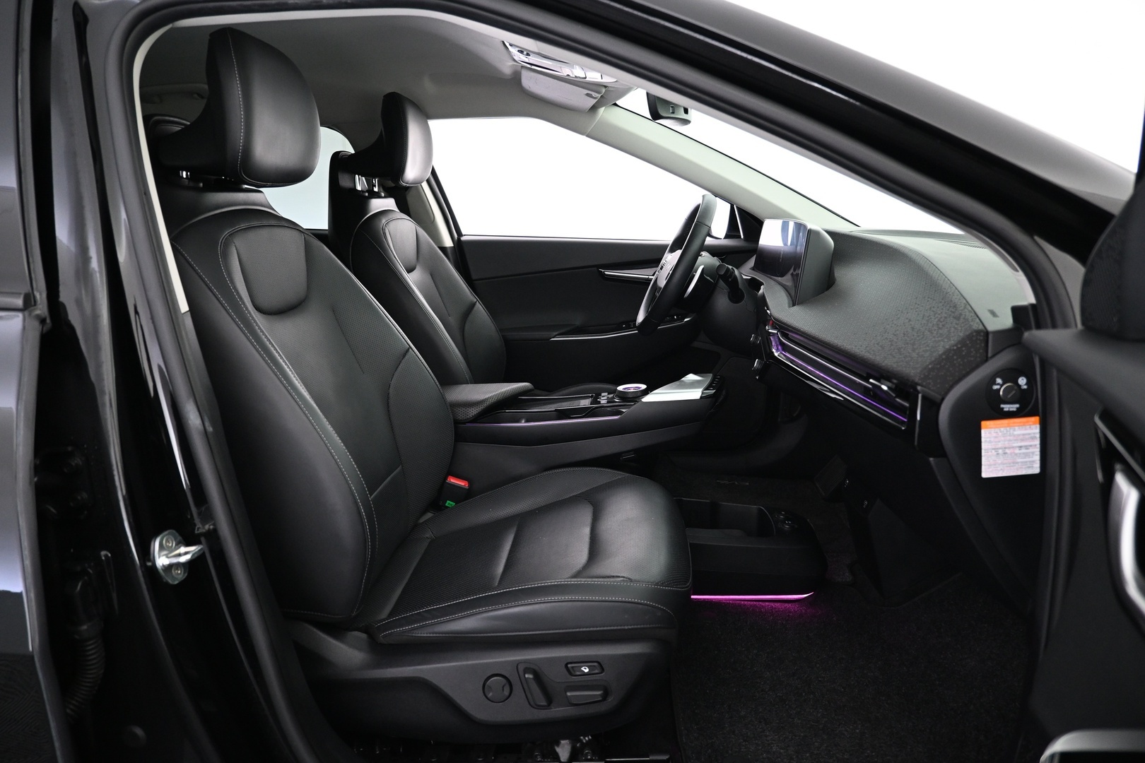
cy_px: 382
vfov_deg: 53.1
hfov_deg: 73.7
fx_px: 763
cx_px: 572
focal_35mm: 24
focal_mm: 16
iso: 1600
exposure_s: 1/25
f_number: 3.5
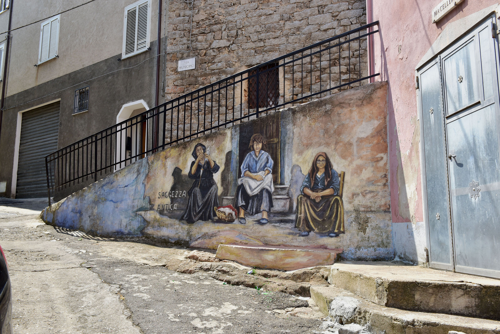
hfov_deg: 58.7
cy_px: 167
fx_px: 445
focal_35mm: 32
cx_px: 250
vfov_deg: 41.1
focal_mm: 32
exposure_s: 1/125
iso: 400
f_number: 14
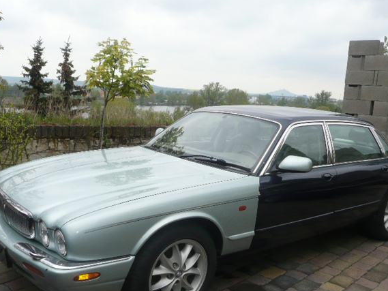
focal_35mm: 36
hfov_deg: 51.3
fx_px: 404
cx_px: 199
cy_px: 162
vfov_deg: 39.6
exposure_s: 1/320
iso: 100
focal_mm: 4.6
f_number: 3.3
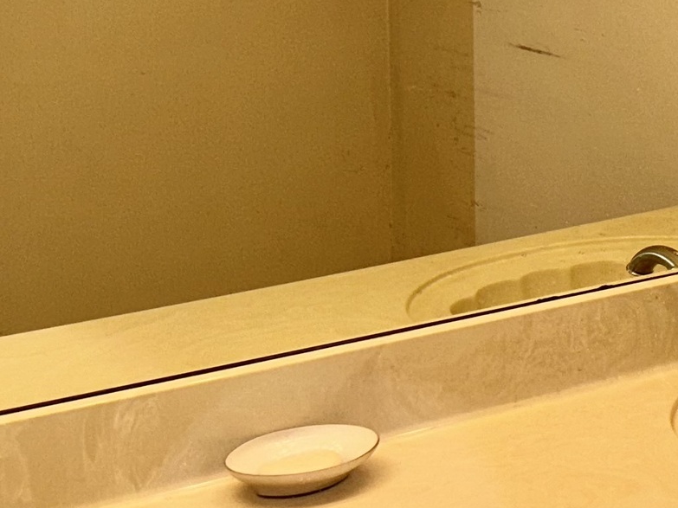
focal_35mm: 102
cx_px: 665
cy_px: 170
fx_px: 1997
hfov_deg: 18.8
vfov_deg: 14.5
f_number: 1.5
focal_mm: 5.7
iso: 40
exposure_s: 1/30
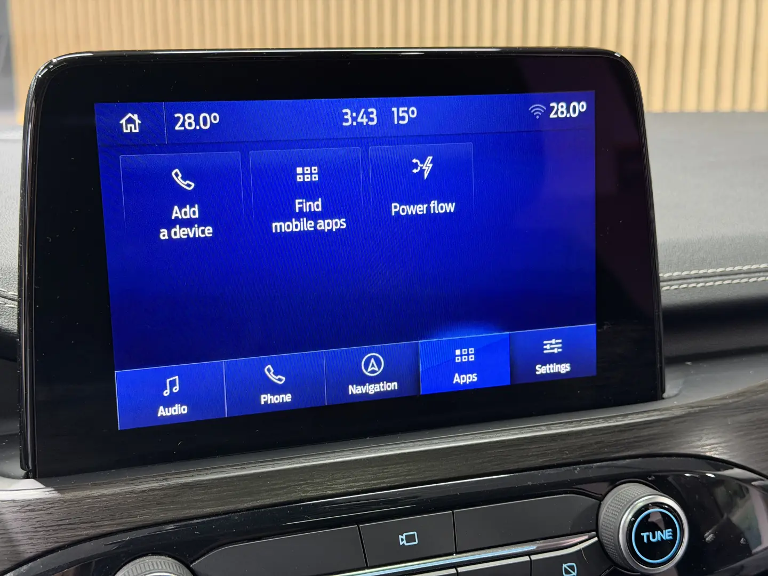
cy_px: 288
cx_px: 384
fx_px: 1065
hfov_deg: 39.7
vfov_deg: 30.3
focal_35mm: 48
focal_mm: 6.76
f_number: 1.78
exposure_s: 1/25
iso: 500
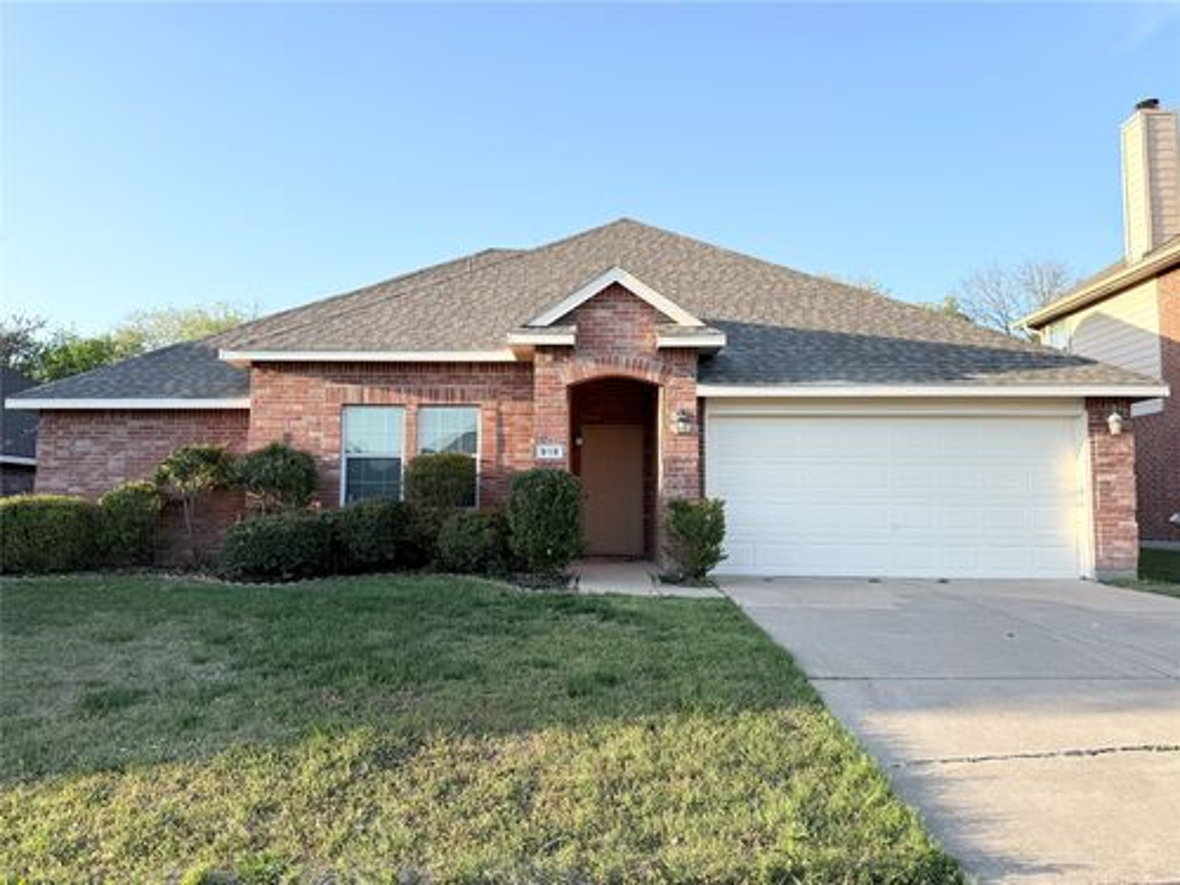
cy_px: 442
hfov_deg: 71.6
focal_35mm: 24
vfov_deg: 56.8
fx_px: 818
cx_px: 590
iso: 80
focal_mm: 6.76
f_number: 1.78
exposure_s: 1/1653
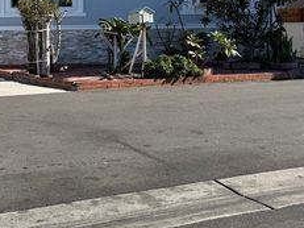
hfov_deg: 36.2
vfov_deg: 27.0
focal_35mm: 52
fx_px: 456
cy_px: 23
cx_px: 86
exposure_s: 1/3279
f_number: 1.78
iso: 80
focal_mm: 6.76
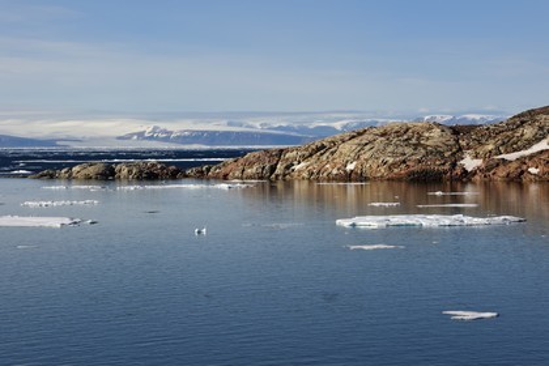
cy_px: 183
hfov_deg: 16.8
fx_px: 1860
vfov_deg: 11.2
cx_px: 274
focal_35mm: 122
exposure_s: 1/250
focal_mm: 122
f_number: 16
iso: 200
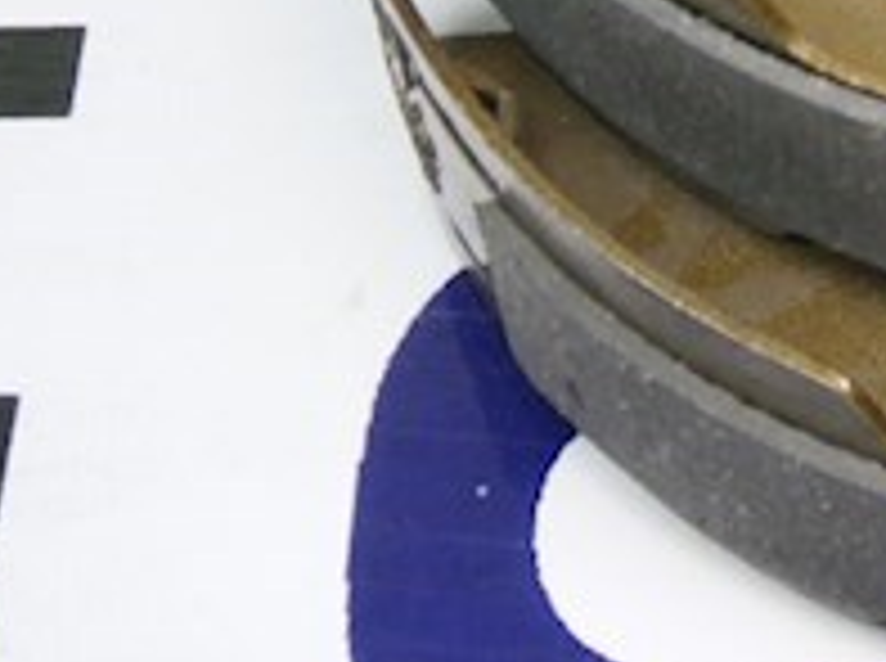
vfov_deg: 9.5
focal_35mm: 153
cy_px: -203
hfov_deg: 12.4
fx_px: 3909
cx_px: 1237
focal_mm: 8.3
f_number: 3.4
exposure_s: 1/10
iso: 125
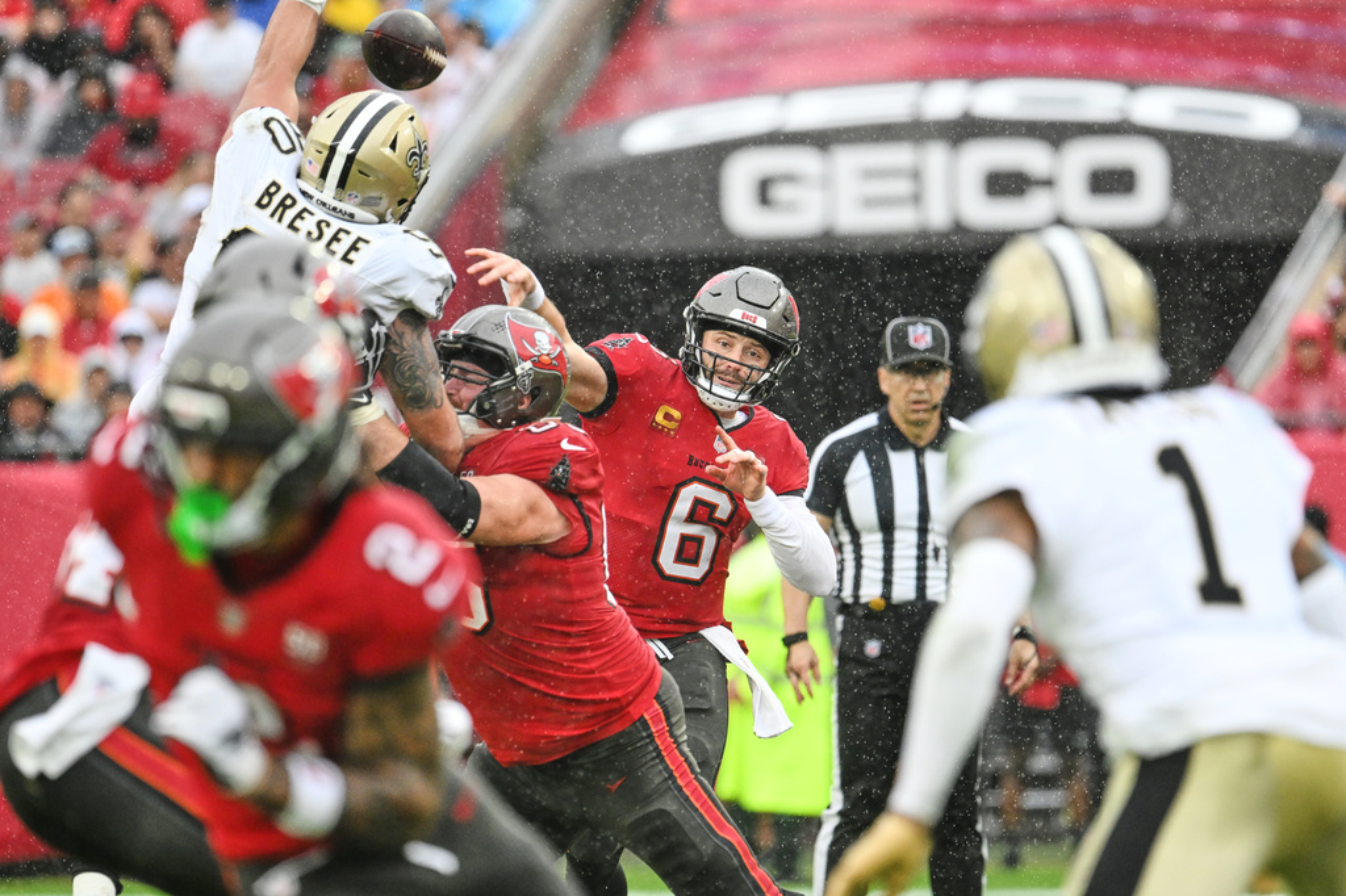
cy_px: 448
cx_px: 673
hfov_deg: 3.4
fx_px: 22425
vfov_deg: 2.3
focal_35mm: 600
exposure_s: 1/1600
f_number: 4.5
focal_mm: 400
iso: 1600
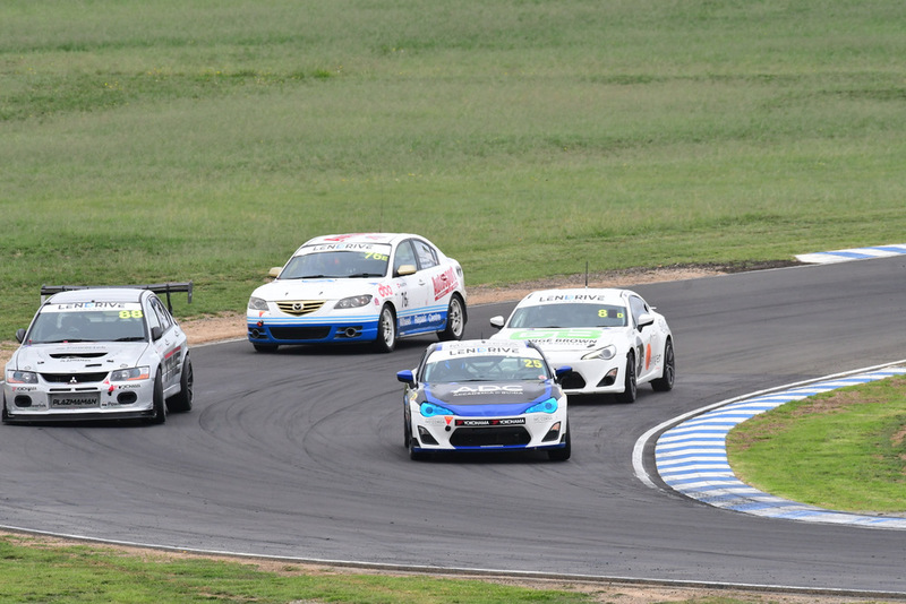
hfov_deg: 2.7
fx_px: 18881
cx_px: 453
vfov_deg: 1.8
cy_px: 302
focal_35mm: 750
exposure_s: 1/640
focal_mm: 500
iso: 800
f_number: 11
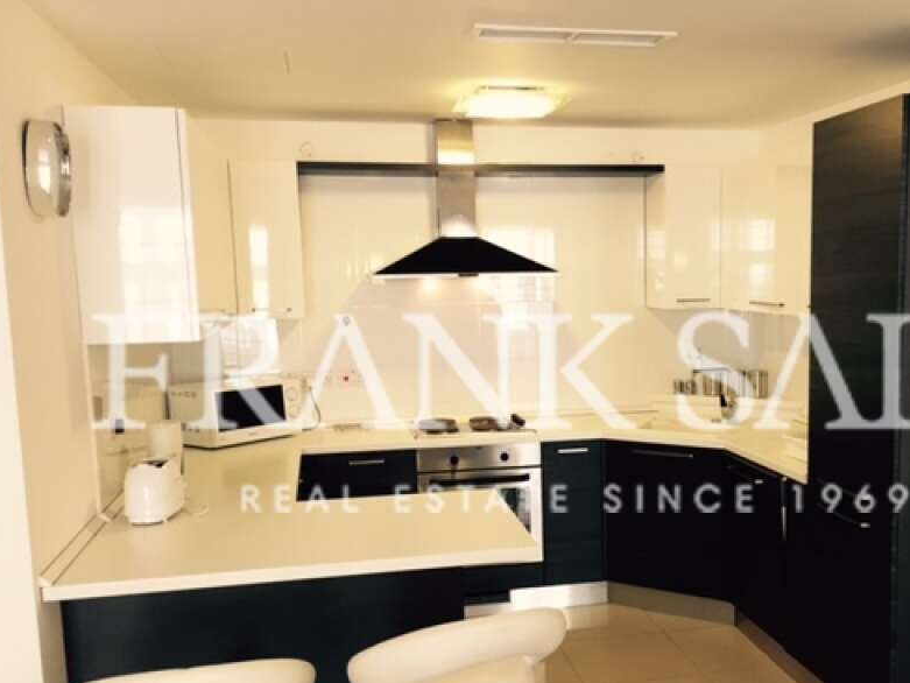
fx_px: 999
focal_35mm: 38
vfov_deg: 37.6
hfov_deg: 48.5
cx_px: 572
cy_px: 410
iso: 80
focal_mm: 4.15
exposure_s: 1/30
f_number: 2.2
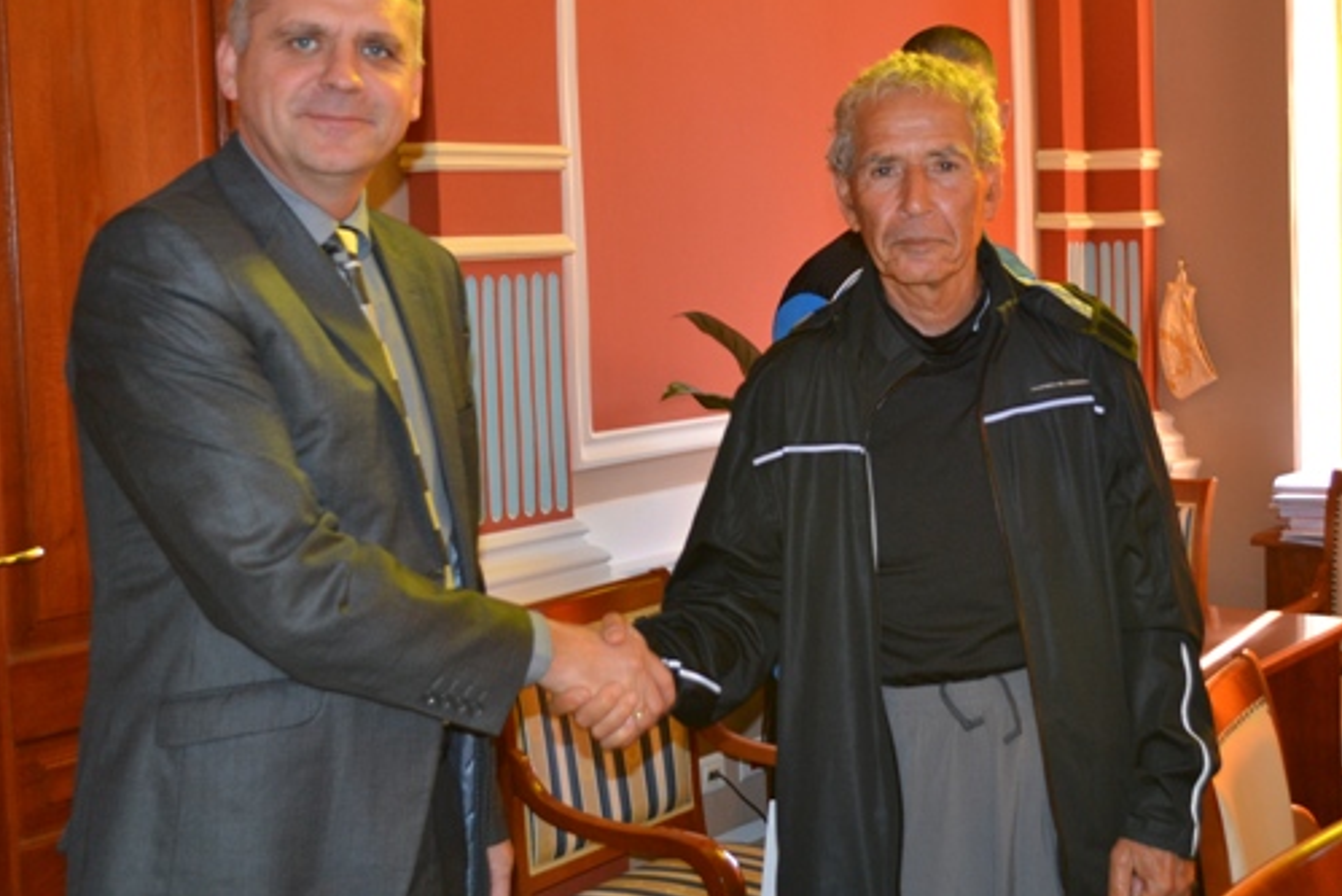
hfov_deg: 39.5
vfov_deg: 26.9
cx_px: 793
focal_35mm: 50
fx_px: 1864
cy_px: 332
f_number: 4.2
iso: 720
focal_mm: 26
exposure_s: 1/60
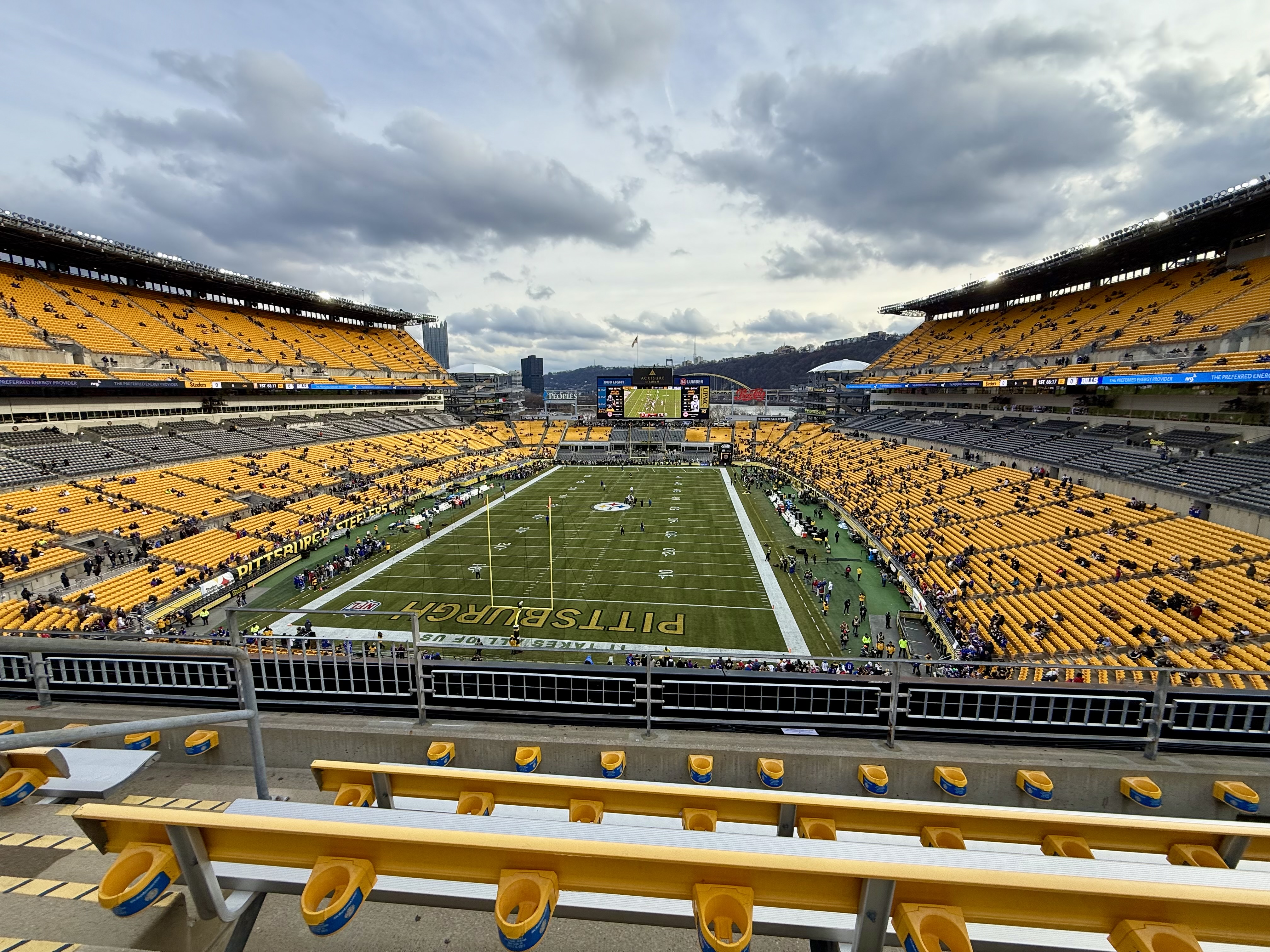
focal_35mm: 14
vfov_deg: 85.7
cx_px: 635
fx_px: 514
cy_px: 476
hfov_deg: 102.1
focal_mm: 2.22
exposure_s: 1/651
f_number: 2.2
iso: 50
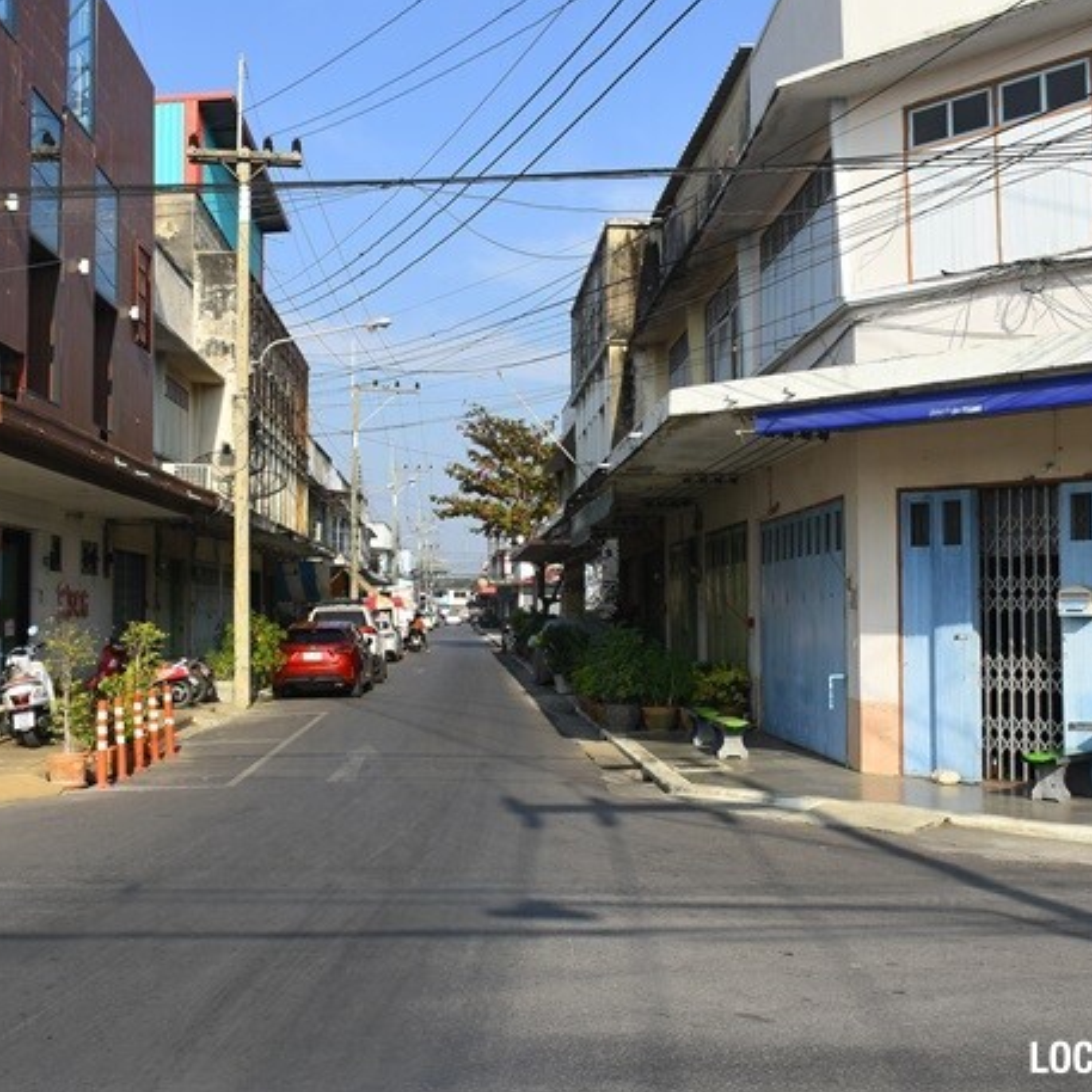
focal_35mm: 43
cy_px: 546
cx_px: 569
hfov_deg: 39.2
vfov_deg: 39.2
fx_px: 1535
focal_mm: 22
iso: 250
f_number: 8
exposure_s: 1/640
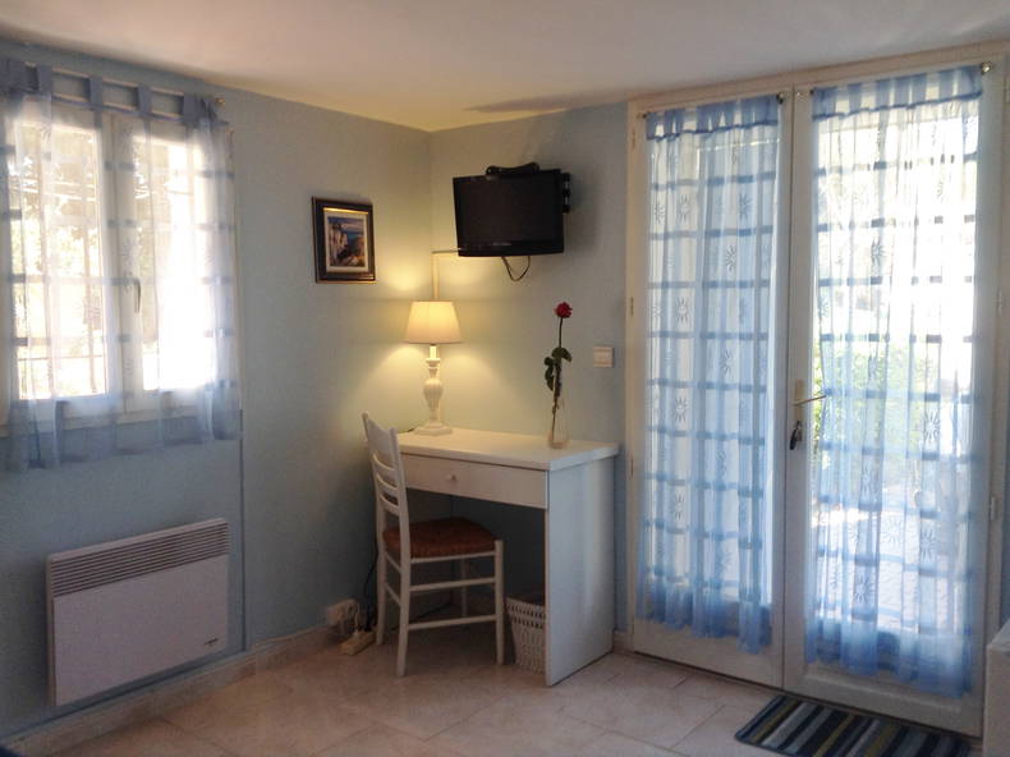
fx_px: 963
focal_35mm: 33
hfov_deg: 55.4
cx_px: 505
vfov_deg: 42.9
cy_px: 378
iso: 32
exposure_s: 1/30
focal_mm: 3.3
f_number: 2.4
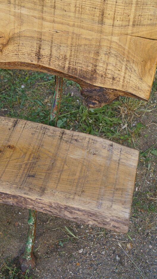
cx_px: 64
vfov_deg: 44.6
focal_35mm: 46
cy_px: 136
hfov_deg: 25.9
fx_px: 341
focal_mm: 28
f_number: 5.6
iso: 100
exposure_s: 1/100
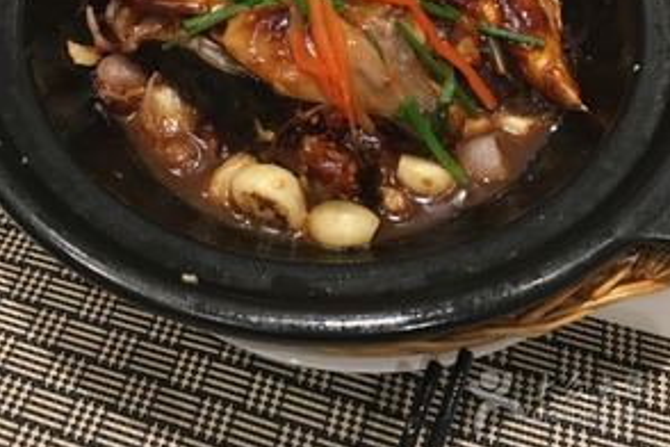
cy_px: 5
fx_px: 763
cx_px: 340
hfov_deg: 47.4
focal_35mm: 41
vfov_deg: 30.4
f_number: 2.2
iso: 160
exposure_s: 1/33
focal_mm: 4.15
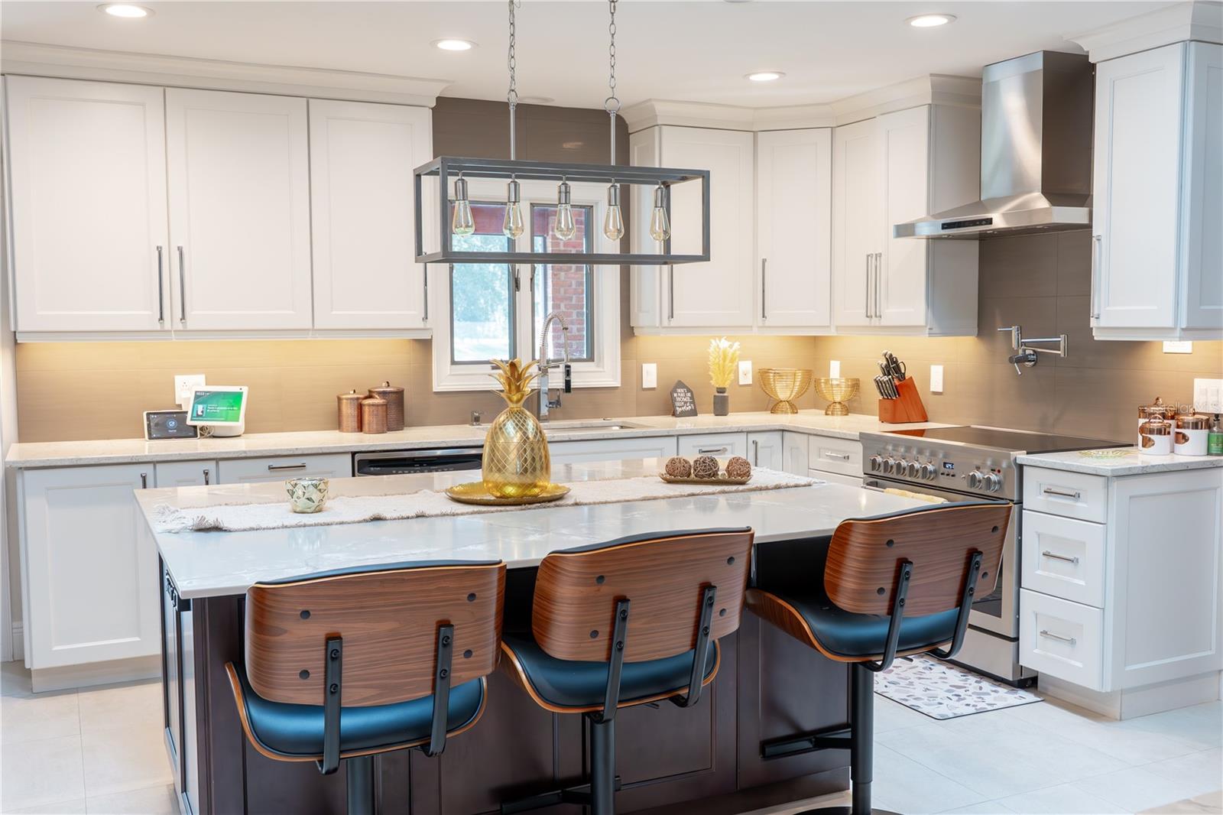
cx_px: 612
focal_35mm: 35
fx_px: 1189
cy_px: 408
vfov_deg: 37.8
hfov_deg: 54.4
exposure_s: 1/125
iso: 2500
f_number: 9
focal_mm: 34
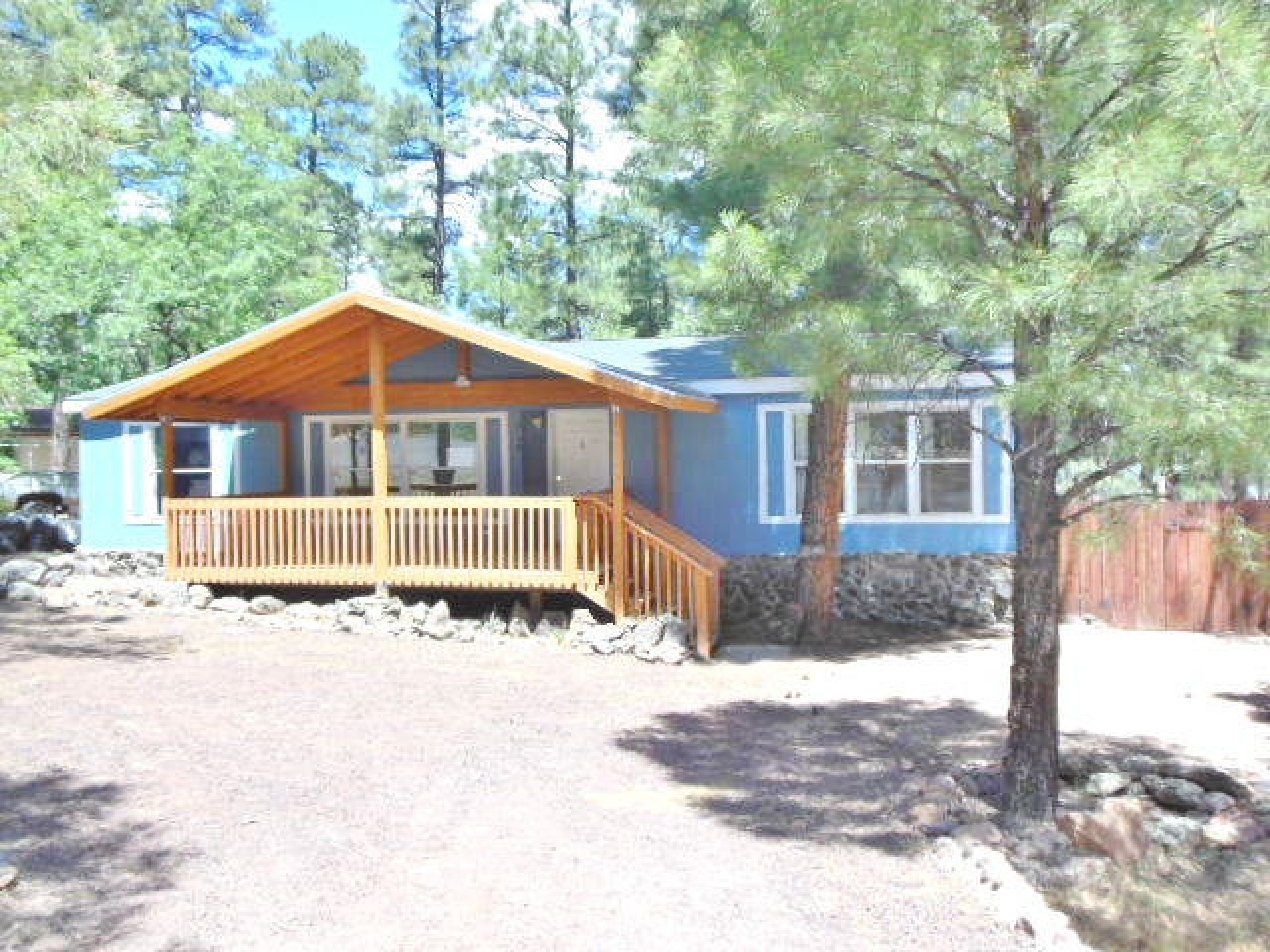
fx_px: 1064
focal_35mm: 29
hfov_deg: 61.7
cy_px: 476
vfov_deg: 48.2
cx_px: 635
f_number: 3.3
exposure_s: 1/400
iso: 125
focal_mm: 5.2
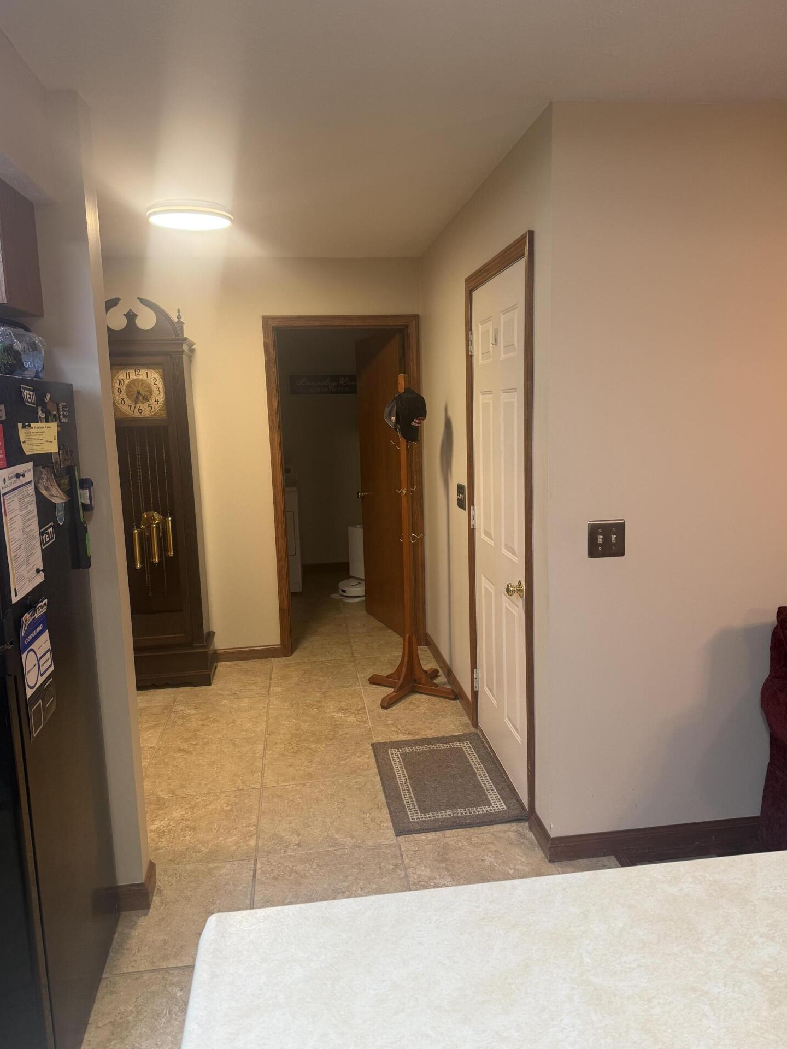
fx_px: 758
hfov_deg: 54.9
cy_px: 515
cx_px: 394
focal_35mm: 25
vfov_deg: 69.4
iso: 125
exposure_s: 1/60
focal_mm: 6.76
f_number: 1.78
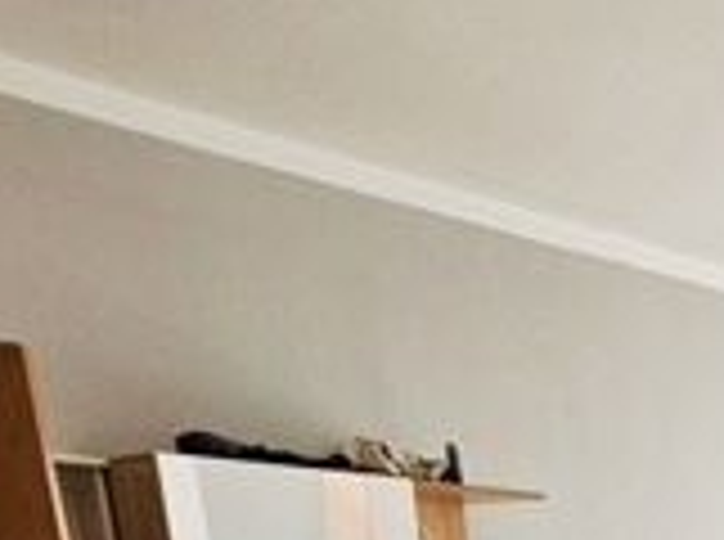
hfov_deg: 25.6
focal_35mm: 57
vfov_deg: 18.5
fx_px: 1190
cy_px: 1030
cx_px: 1077
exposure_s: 1/50
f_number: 2.2
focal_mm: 1.7
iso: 50
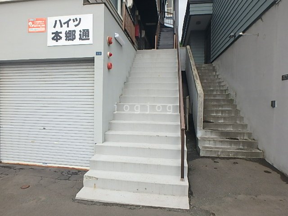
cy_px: 108
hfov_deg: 79.0
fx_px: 175
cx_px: 144
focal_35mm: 21
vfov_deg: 63.4
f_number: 3.5
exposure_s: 1/160
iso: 125
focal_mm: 3.7
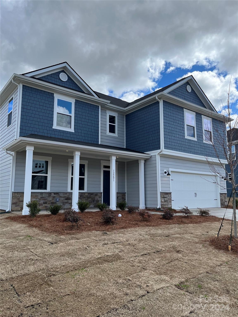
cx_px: 119
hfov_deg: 53.1
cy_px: 158
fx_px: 238
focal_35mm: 26
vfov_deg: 67.3
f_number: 1.6
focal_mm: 5.1
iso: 50
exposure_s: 1/2463
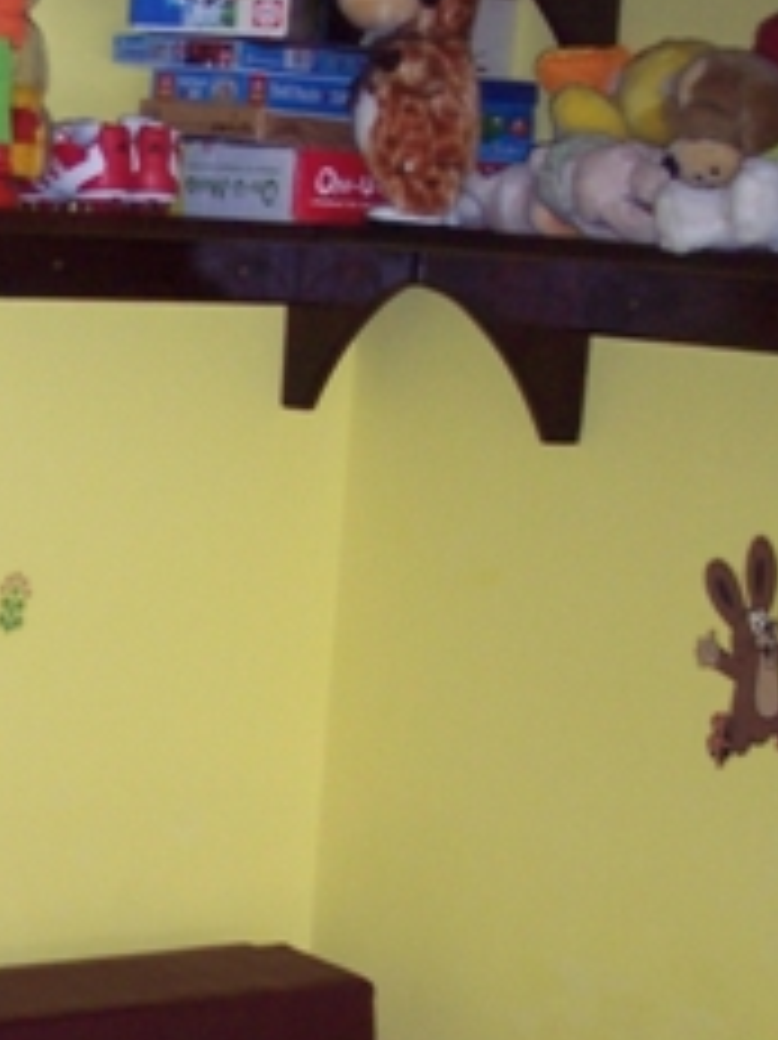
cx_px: -148
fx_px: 3239
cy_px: 837
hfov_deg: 13.3
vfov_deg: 18.1
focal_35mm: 108
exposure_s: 1/60
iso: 140
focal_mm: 8
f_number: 2.8
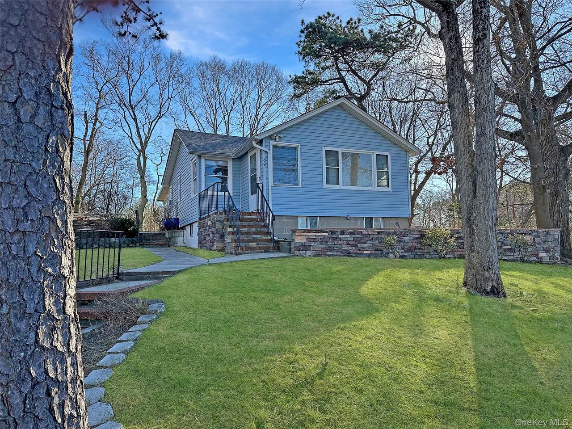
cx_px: 286
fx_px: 397
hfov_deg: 71.6
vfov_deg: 56.8
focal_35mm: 24
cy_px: 214
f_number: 1.78
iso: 80
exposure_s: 1/1304
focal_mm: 6.86
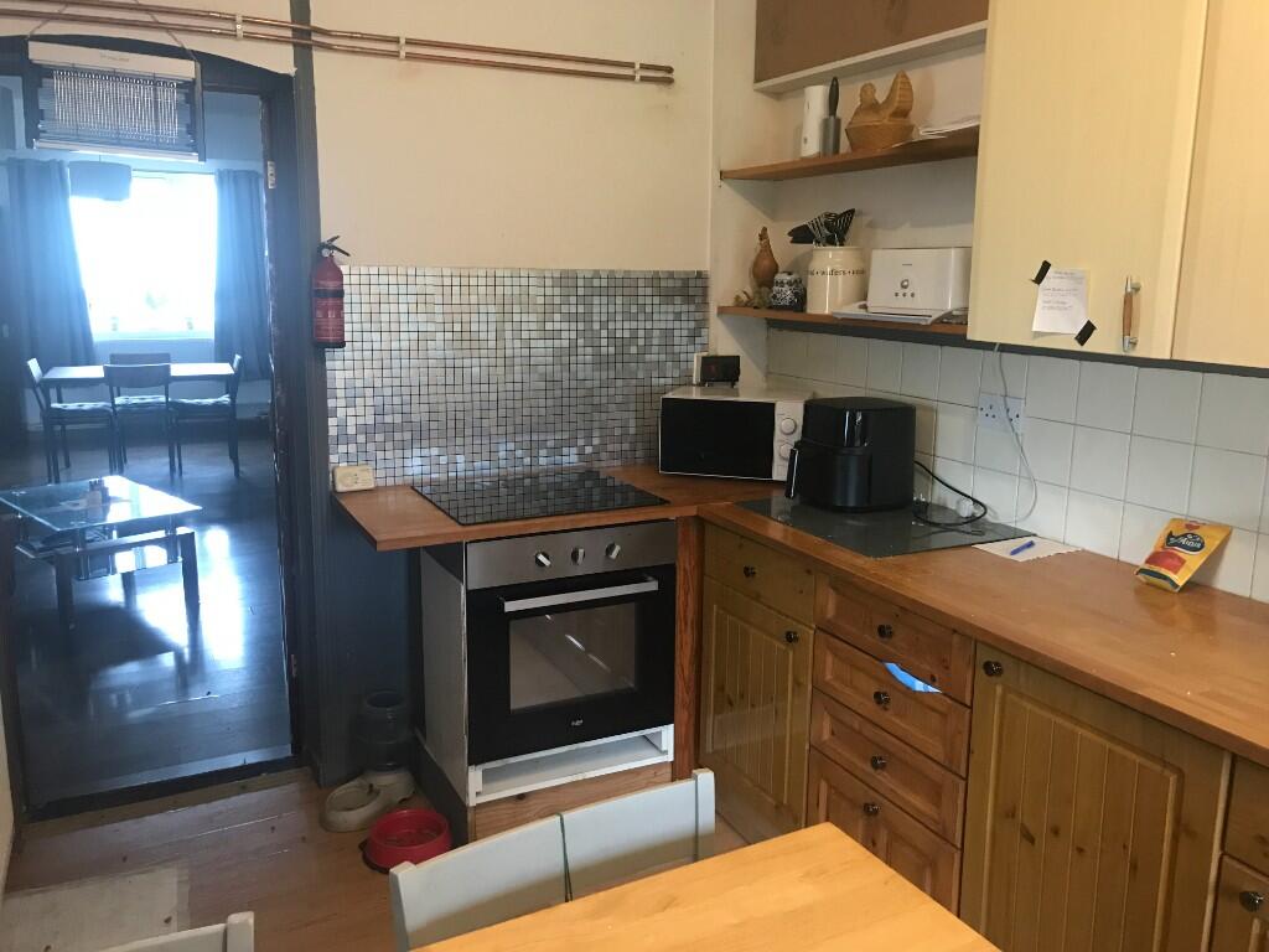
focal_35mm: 28
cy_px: 476
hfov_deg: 63.4
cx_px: 634
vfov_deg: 49.7
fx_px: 1026
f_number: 1.8
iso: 100
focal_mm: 3.99
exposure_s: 1/17
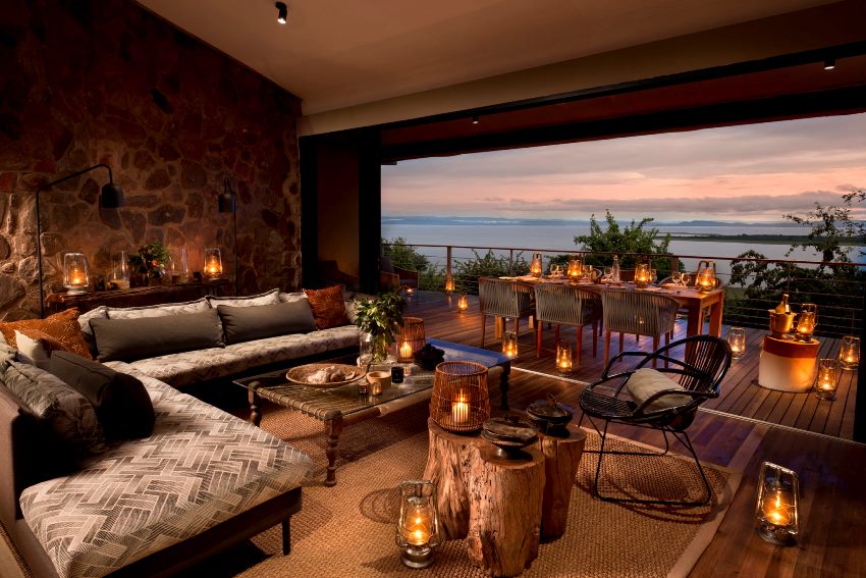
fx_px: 505
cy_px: 289
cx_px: 433
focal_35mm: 21
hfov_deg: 81.2
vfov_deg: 59.5
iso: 200
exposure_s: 1
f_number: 9.5
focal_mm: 21
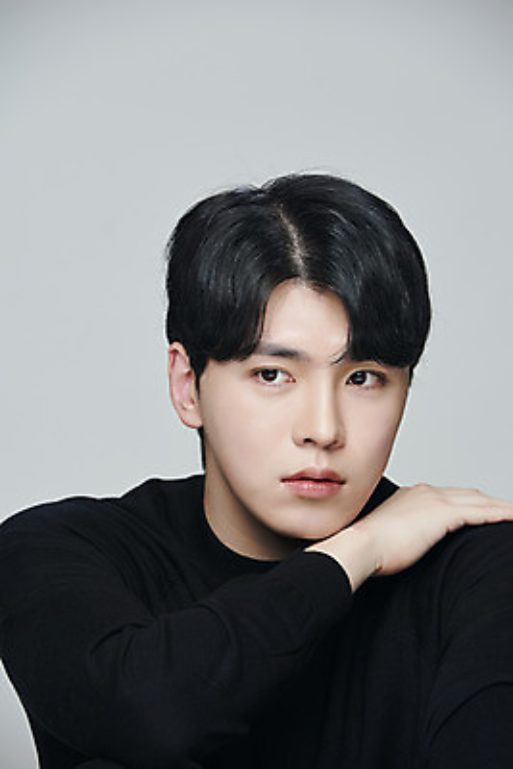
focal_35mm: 180
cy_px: 384
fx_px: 3844
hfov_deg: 7.6
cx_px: 256
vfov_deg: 11.4
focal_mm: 180
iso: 64
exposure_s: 1/125
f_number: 7.1
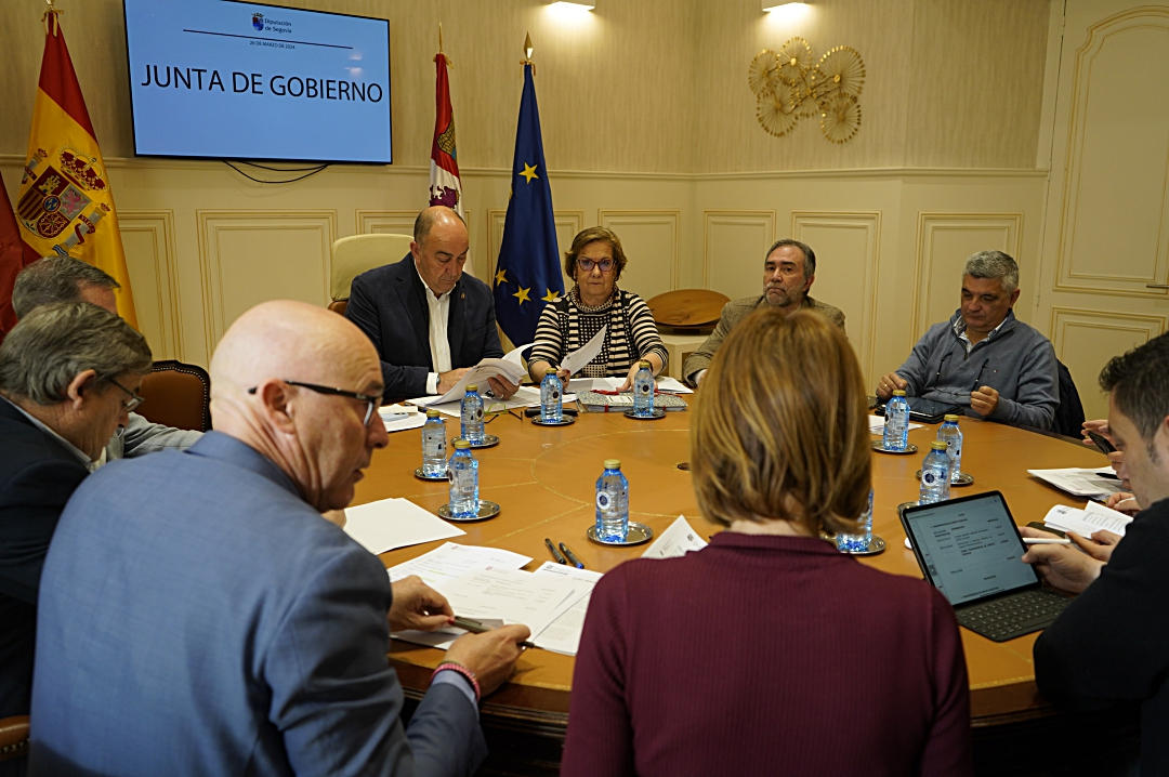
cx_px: 584
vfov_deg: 44.9
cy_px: 388
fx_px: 941
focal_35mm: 29
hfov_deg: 63.7
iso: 640
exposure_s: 1/200
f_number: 4
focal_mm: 29
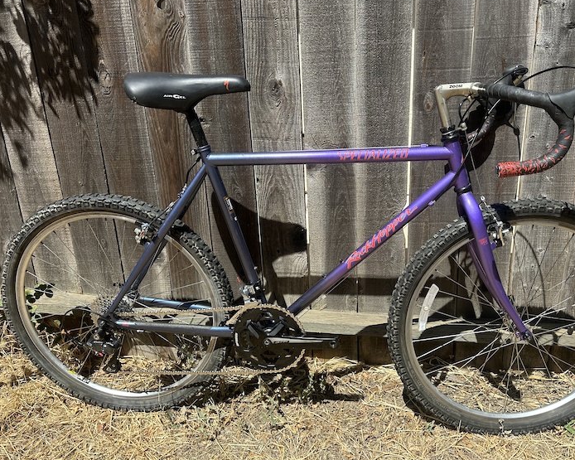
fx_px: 459
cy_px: 236
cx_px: 316
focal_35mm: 27
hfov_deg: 63.9
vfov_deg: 53.2
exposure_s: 1/2967
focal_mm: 6.86
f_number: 1.78
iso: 80
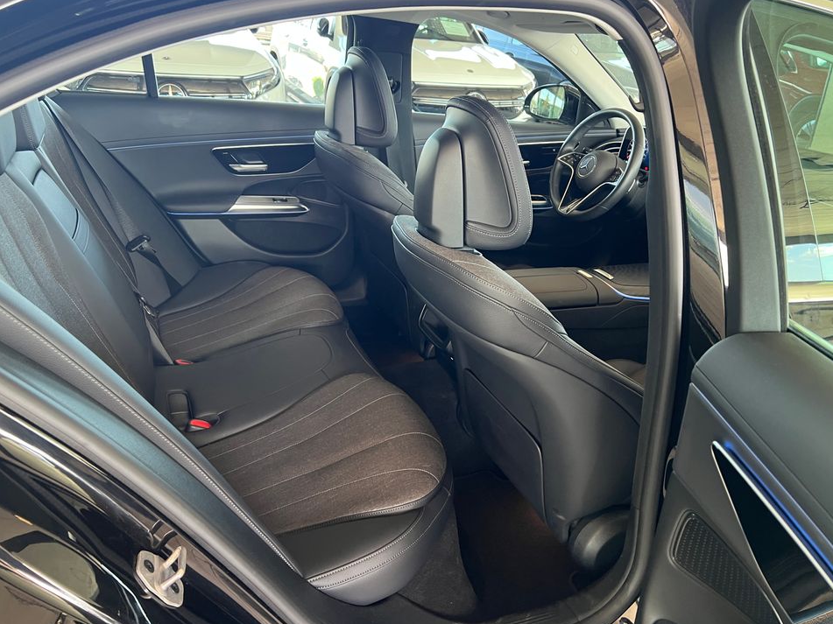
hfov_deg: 63.4
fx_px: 674
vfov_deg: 49.7
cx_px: 406
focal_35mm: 28
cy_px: 306
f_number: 1.5
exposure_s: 1/68
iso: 125
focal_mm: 5.7
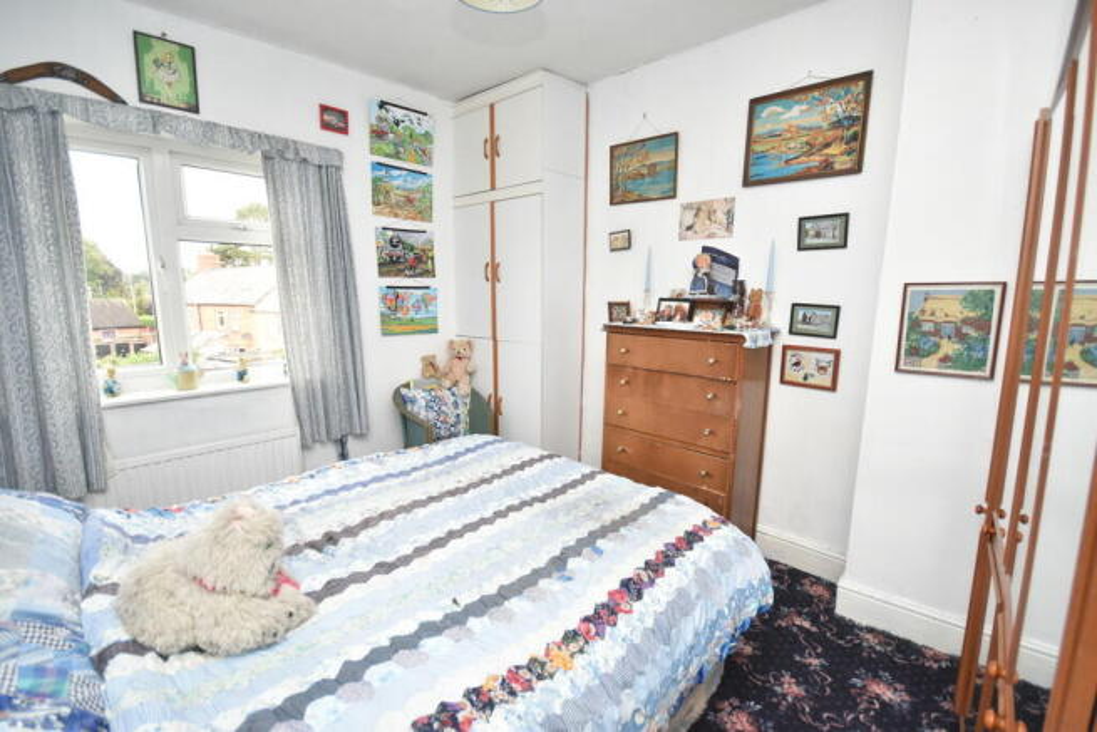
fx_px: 457
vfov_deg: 77.4
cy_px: 366
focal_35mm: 15
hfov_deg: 100.4
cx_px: 548
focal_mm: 10
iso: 800
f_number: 5
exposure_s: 1/200
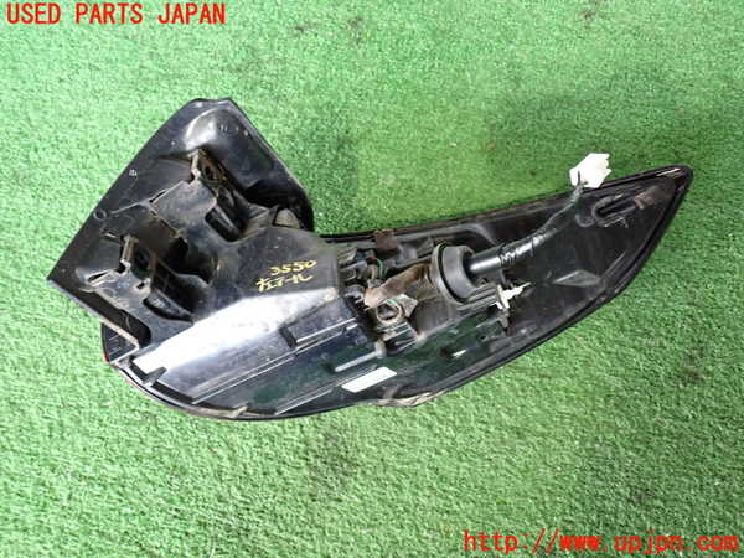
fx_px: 645
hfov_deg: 60.0
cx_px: 372
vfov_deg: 46.8
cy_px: 279
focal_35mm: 30
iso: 400
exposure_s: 1/30
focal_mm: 5.4
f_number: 2.3
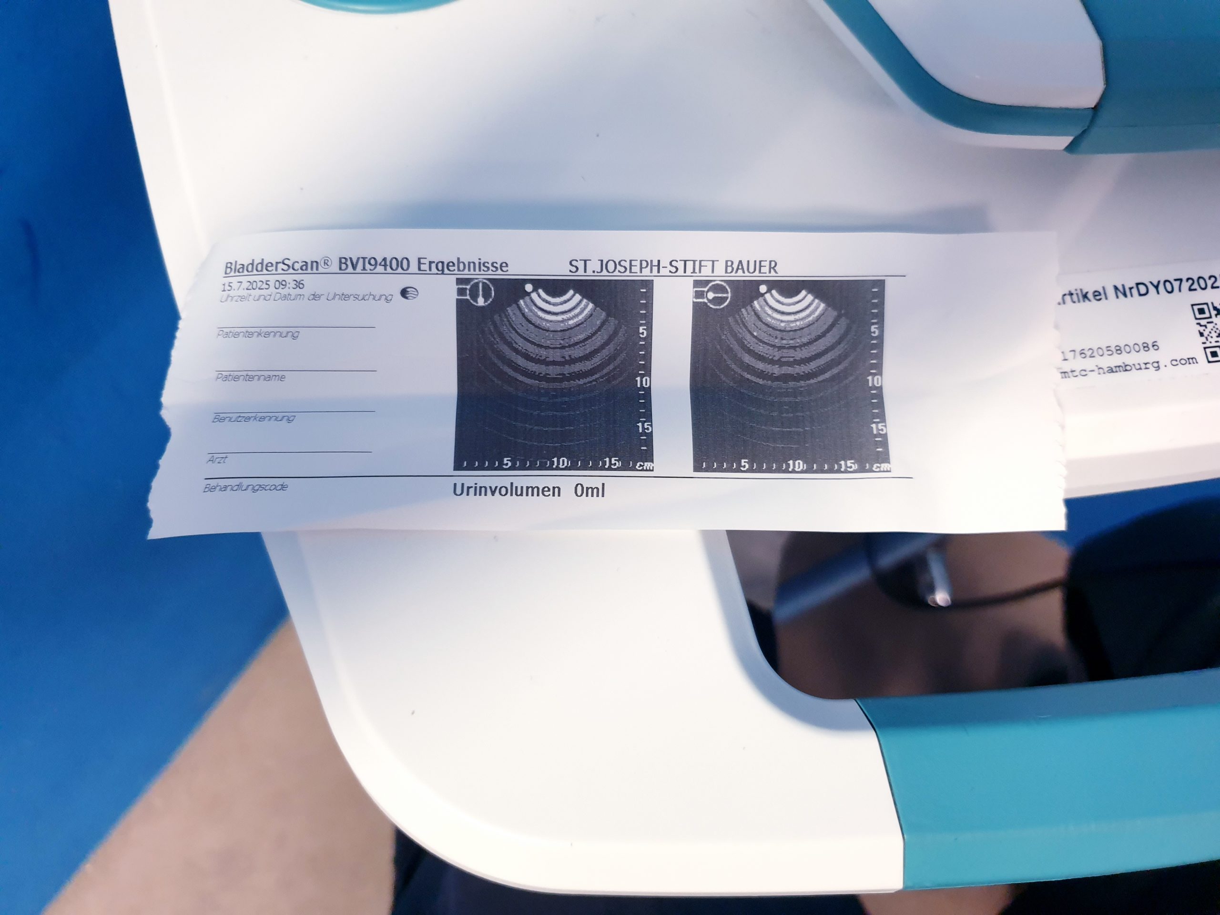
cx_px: 610
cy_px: 458
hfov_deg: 67.3
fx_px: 916
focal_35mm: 26
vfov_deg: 53.1
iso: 320
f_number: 1.5
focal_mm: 4.3
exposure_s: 1/33
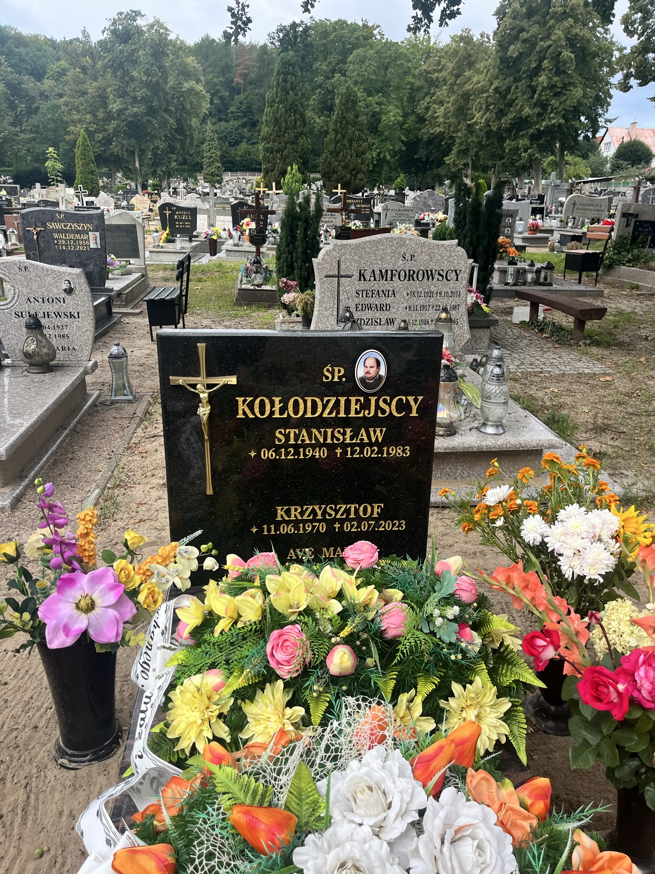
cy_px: 437
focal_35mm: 26
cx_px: 328
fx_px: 656
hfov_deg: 53.1
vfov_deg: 67.3
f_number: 1.6
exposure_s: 1/668
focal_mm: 5.1
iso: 50
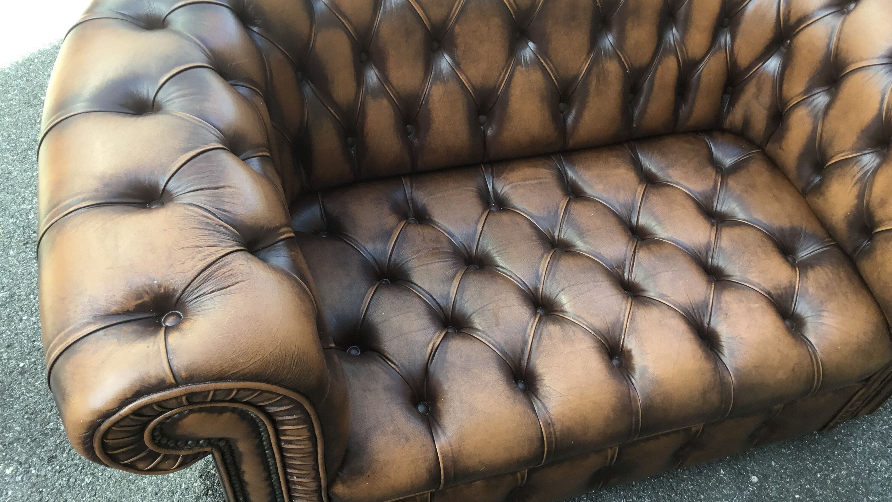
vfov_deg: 34.6
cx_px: 446
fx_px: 804
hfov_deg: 58.0
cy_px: 223
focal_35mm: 34
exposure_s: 1/100
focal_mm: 3.3
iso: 40
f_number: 2.4
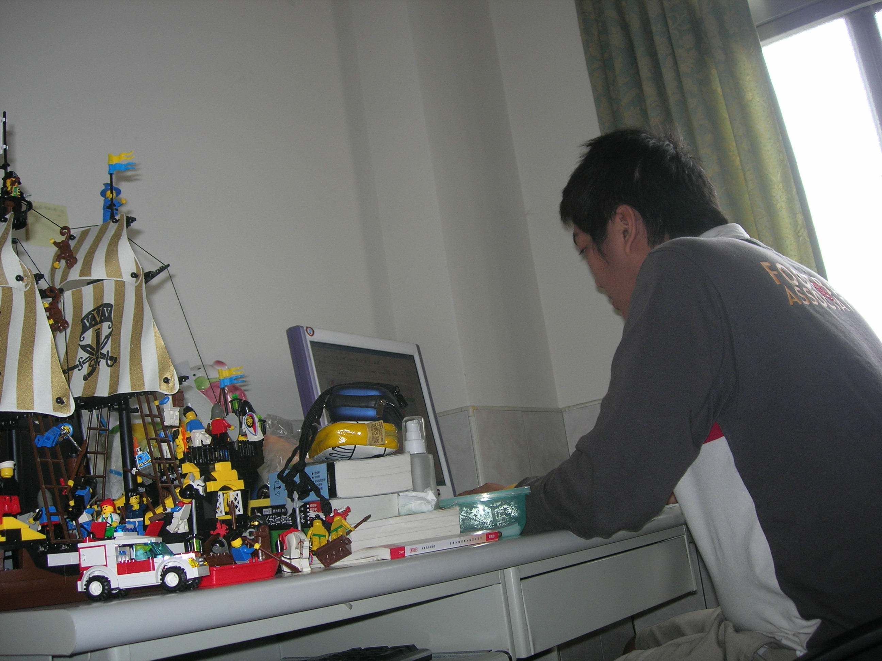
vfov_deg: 37.7
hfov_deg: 49.0
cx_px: 441
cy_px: 330
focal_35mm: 38
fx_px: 968
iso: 64
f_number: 2.8
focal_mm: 7.8
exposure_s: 1/60.1
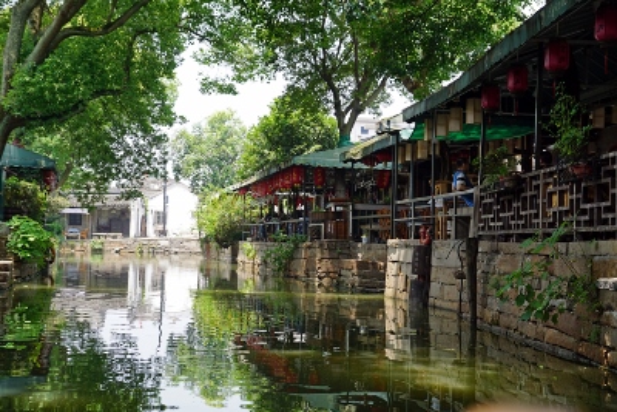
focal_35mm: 60
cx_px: 308
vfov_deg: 22.6
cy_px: 206
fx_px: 1029
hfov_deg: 33.4
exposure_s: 1/100
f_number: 6.3
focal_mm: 40
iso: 100
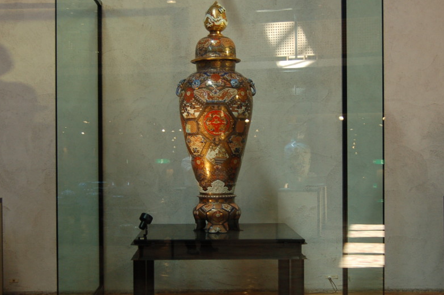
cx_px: 215
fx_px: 739
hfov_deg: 33.4
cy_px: 145
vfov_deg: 22.5
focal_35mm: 60
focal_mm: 26
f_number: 4
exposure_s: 1/30
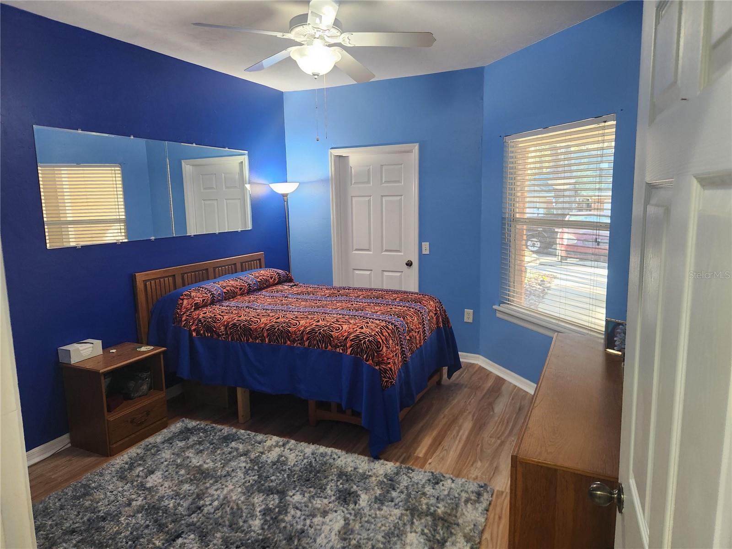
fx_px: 486
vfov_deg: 58.9
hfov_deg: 73.9
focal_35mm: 23
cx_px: 366
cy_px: 274
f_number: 1.8
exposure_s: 1/120
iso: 320
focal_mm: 5.4
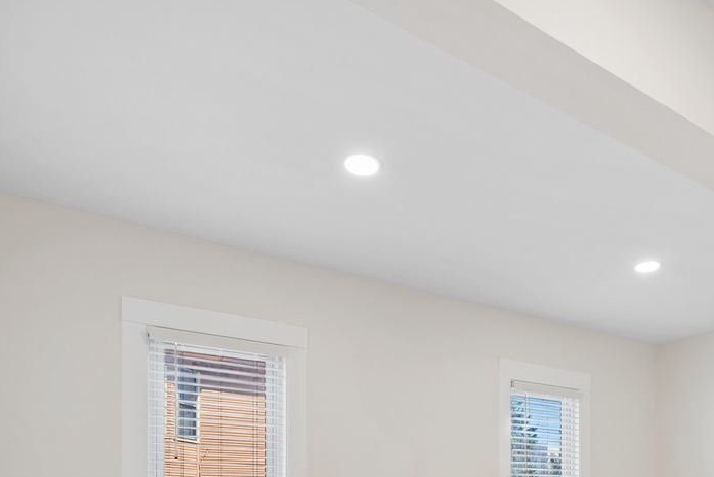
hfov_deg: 53.9
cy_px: 505
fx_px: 695
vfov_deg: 33.7
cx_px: 436
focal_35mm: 35
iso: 400
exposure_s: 1/40
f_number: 8
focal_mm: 15
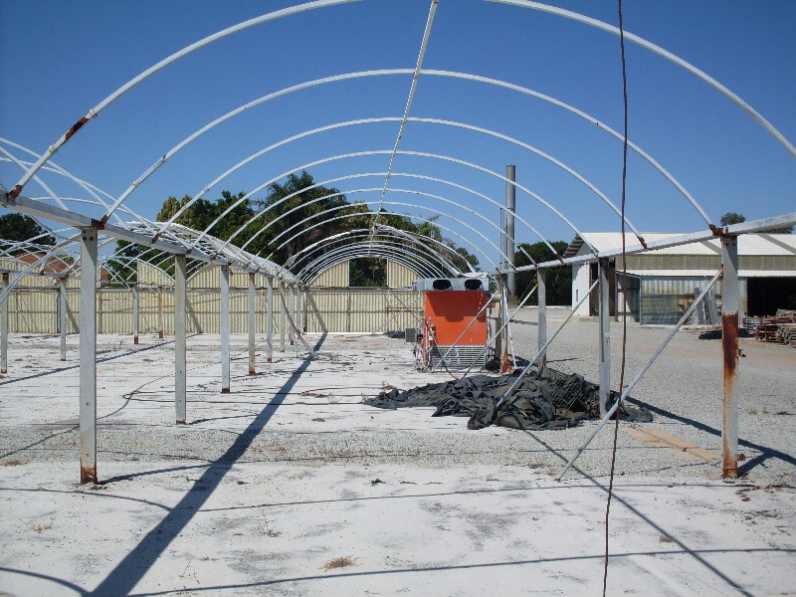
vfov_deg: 37.7
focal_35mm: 38
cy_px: 298
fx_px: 874
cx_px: 398
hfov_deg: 49.0
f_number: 8.4
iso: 80
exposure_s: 1/500
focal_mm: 6.3
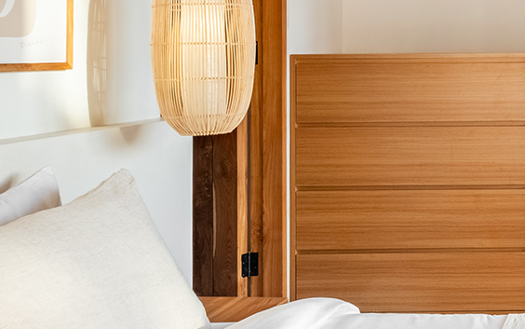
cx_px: 678
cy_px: 70
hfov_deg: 30.7
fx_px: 744
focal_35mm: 52
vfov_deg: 24.5
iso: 320
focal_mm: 10
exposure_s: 1/120
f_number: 9
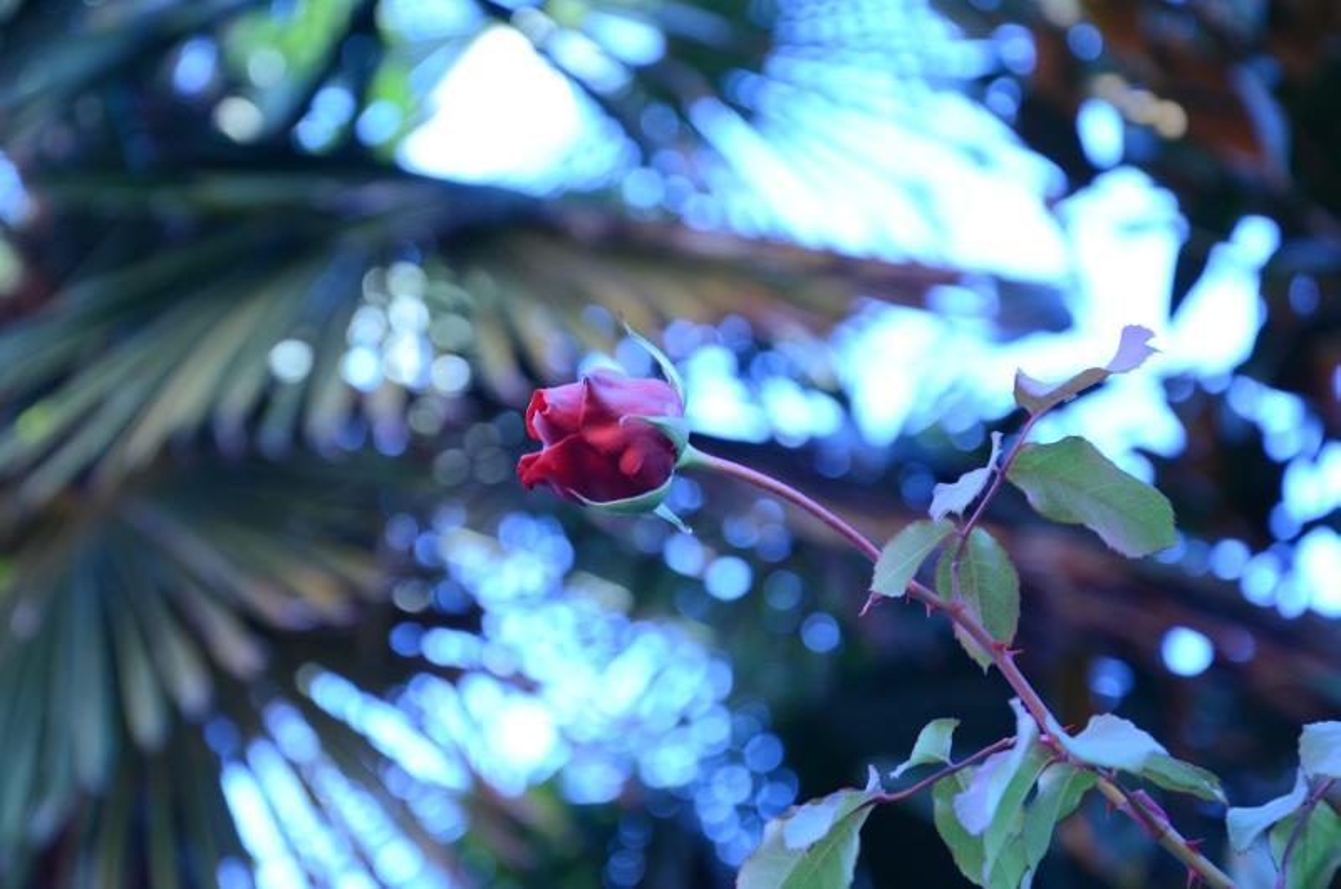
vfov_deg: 13.0
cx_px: 670
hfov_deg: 19.5
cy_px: 444
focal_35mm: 105
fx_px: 3903
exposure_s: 1/30
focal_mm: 70
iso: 400
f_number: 6.3
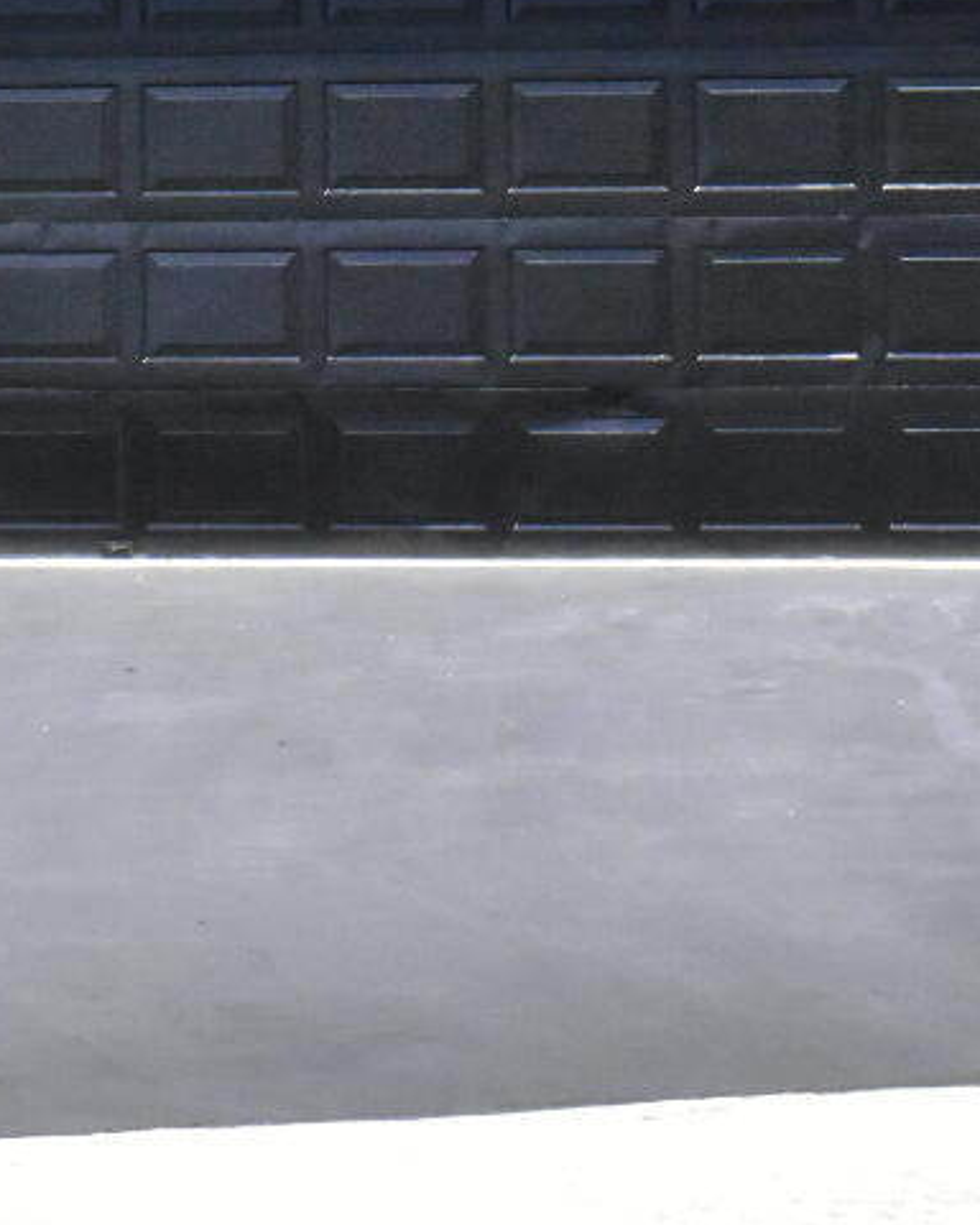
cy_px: -110
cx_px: -413
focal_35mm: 190
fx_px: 6889
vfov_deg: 10.1
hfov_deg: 8.0
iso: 5000
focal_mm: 40
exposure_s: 1/1250
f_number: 22
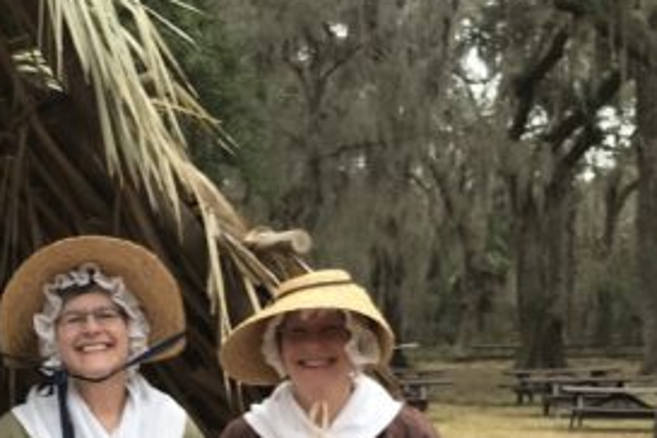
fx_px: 1496
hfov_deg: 24.4
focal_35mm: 82
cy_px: 563
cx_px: 144
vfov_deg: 15.8
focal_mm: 3.99
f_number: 1.8
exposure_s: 1/178
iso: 20
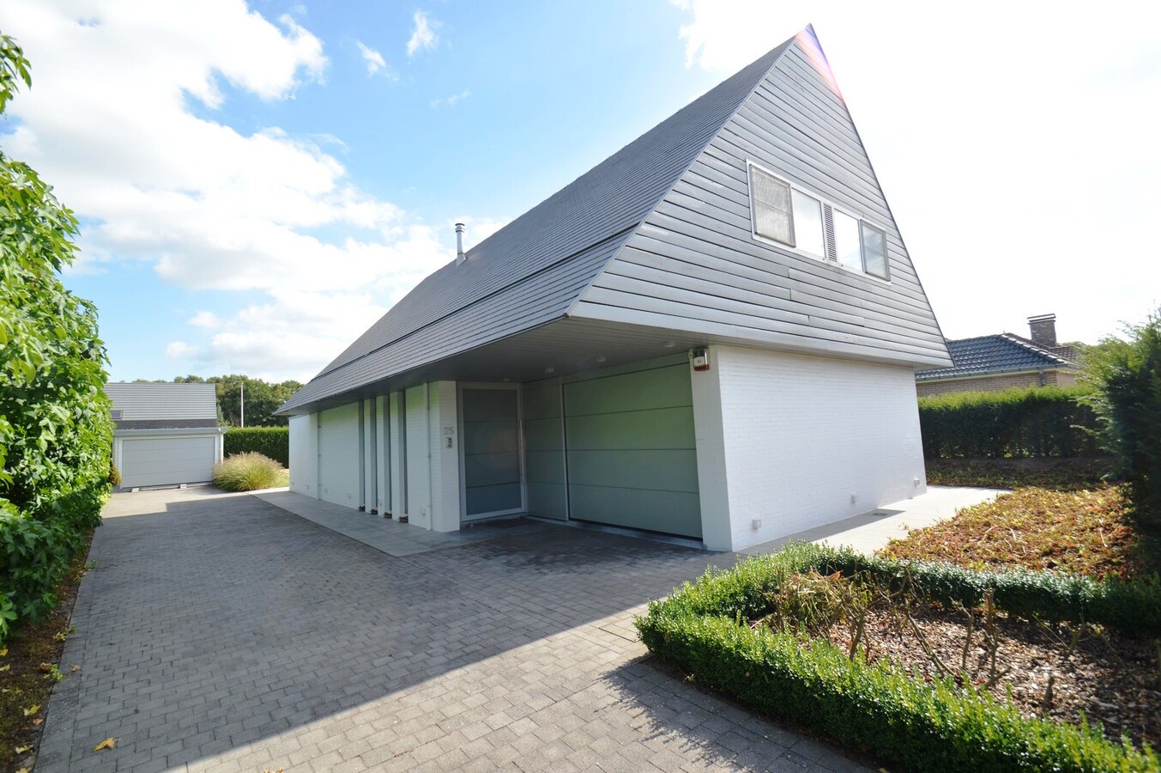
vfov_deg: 72.0
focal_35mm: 16
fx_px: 532
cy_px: 386
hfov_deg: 95.0
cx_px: 580
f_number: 7.1
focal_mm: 11
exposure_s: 1/200
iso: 100
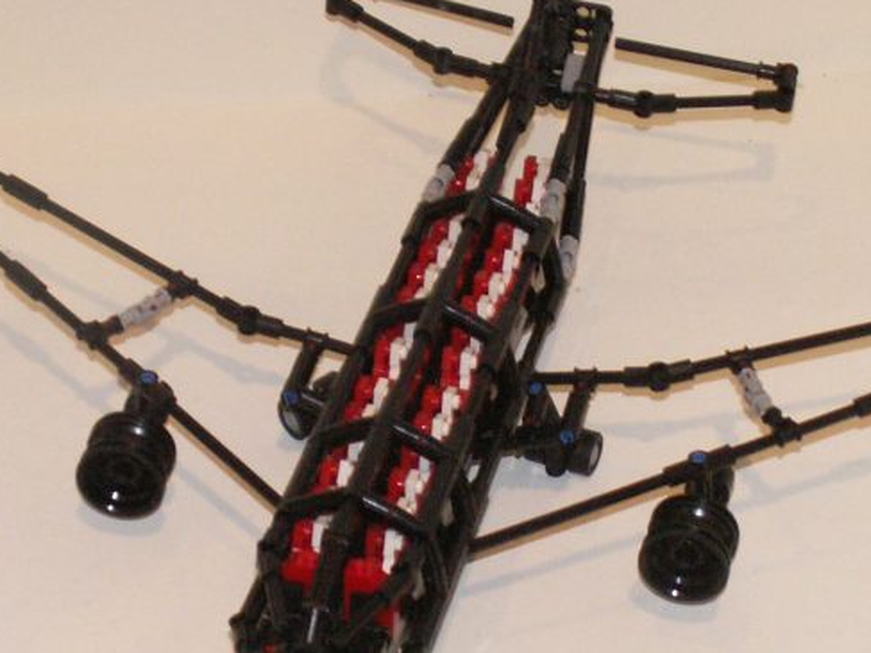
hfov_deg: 14.7
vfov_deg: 11.0
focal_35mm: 134
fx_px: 3371
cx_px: 503
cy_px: 512
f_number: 3.2
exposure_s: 1/60
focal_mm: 8.43
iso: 160
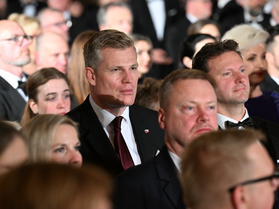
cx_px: 127
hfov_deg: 9.1
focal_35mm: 218
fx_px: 1756
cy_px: 104
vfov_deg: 6.8
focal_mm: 200
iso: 6400
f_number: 5
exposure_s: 1/100
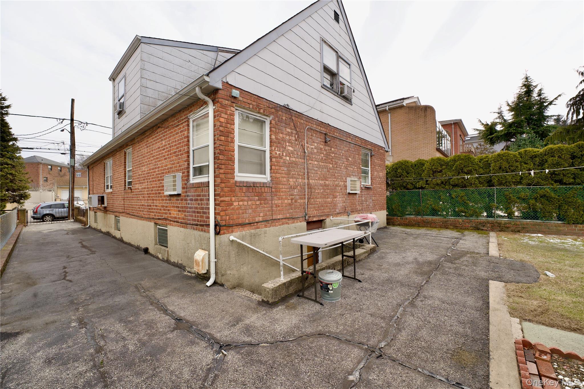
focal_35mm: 14
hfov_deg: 104.3
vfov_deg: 81.2
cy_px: 194
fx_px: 227
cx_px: 292
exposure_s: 1/125
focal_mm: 14
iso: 100
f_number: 8
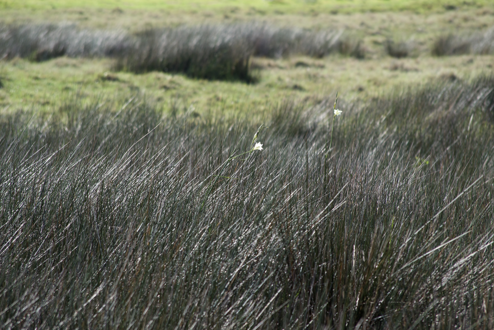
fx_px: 4116
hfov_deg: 6.9
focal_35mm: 300
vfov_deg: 4.6
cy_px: 165
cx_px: 247
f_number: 8
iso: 140
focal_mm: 200
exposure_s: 1/125
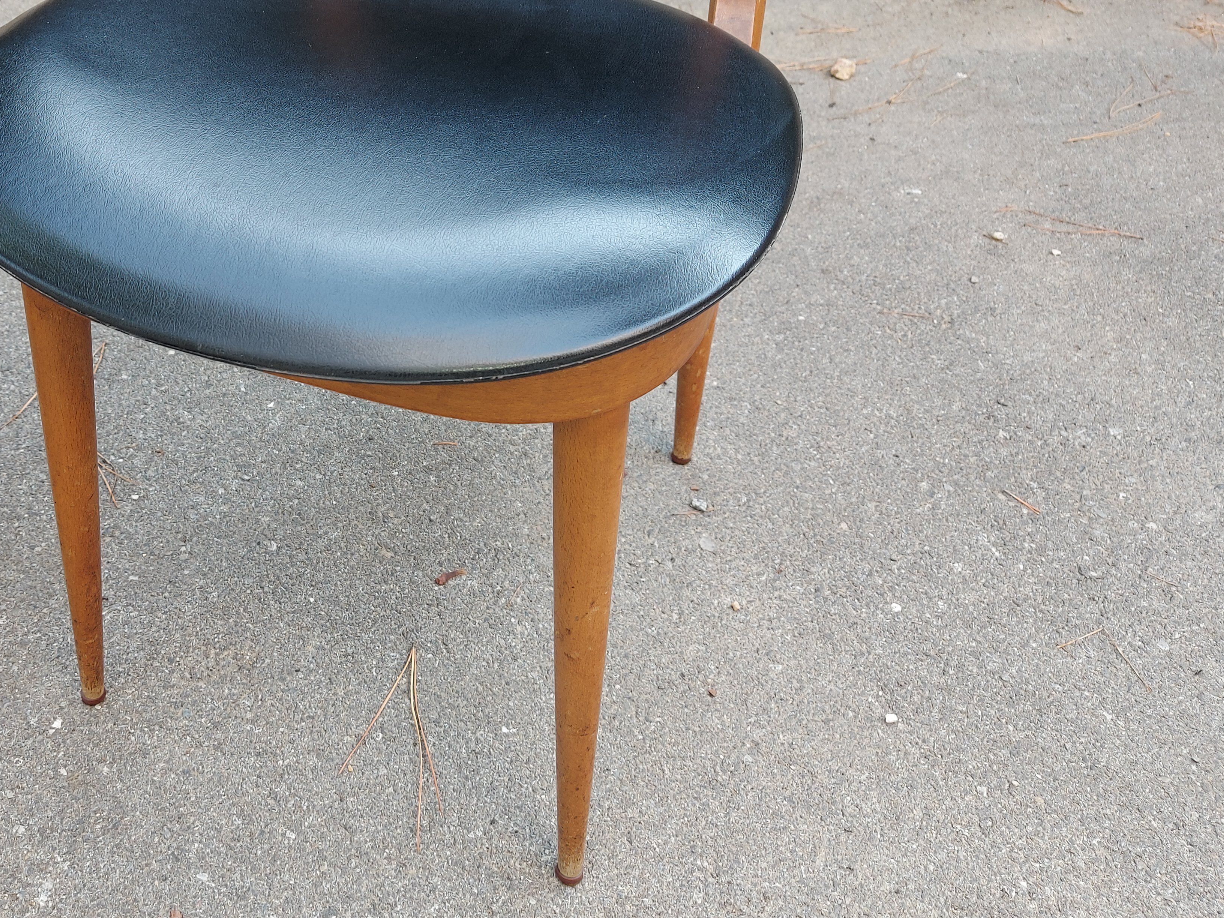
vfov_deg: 41.6
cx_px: 390
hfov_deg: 52.7
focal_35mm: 34
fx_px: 1202
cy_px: 356
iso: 32
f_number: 1.8
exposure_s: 1/60
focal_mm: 5.23
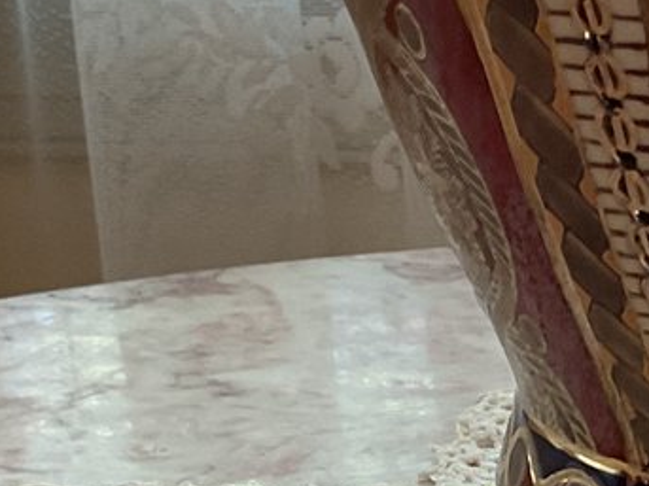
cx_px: 939
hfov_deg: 14.5
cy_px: 631
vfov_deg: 11.3
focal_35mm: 128
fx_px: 2399
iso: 100
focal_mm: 3
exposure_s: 1/60
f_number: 1.8
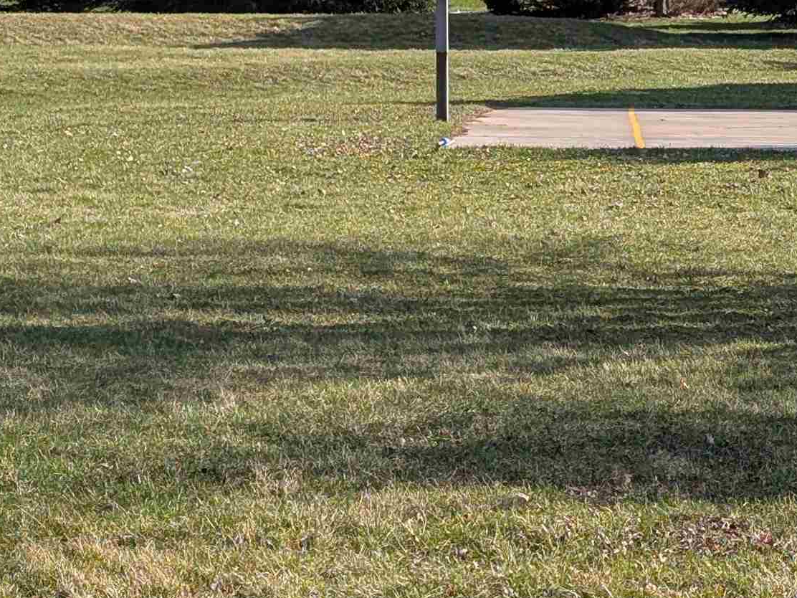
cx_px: 940
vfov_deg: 10.9
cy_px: 57
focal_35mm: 135
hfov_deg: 14.2
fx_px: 3108
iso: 21
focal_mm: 6.9
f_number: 1.68
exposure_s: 1/1041
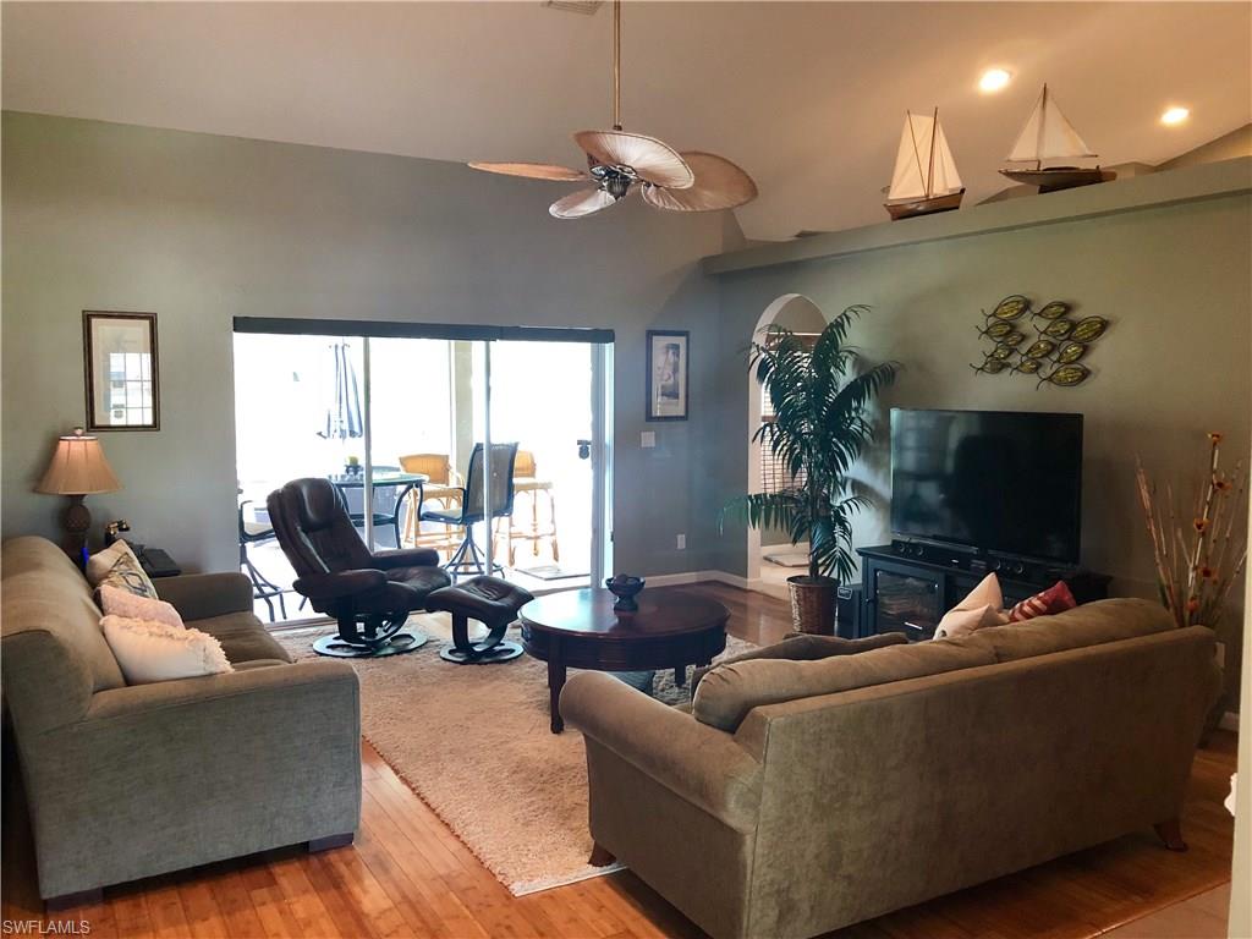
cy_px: 470
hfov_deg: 61.7
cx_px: 626
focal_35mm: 29
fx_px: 1049
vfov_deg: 48.2
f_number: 1.8
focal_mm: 3.99
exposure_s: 1/15
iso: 64
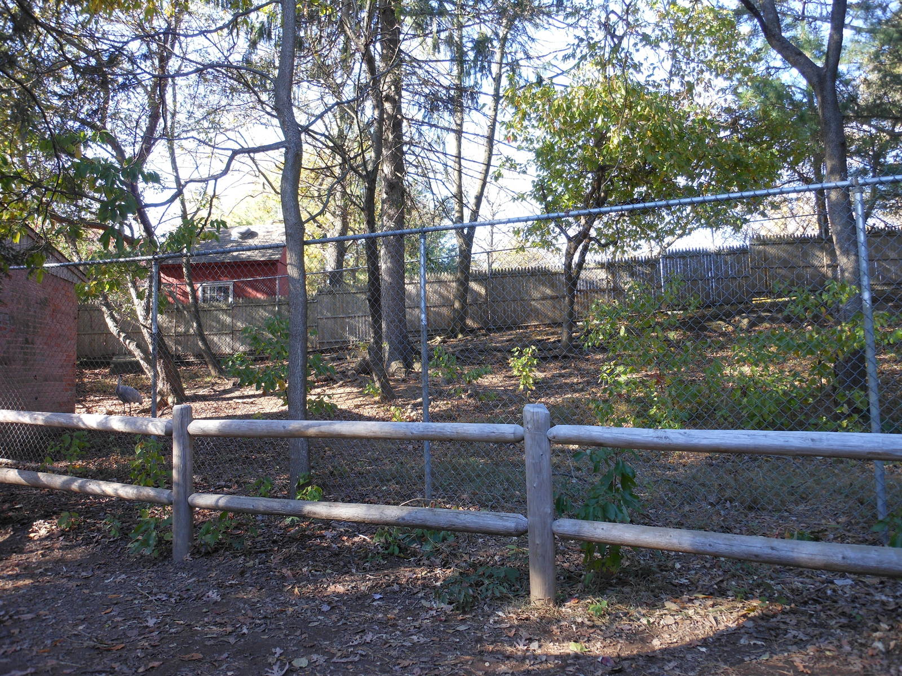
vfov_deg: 49.7
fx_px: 730
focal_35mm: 28
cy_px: 338
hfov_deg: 63.4
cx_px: 451
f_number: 3.7
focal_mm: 5
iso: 80
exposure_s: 1/50
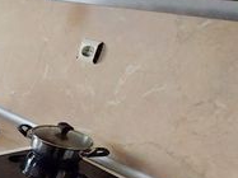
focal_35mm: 49
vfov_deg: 29.0
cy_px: 144
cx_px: -179
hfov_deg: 23.1
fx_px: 337
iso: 125
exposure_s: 1/50
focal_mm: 1.74
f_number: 2.2
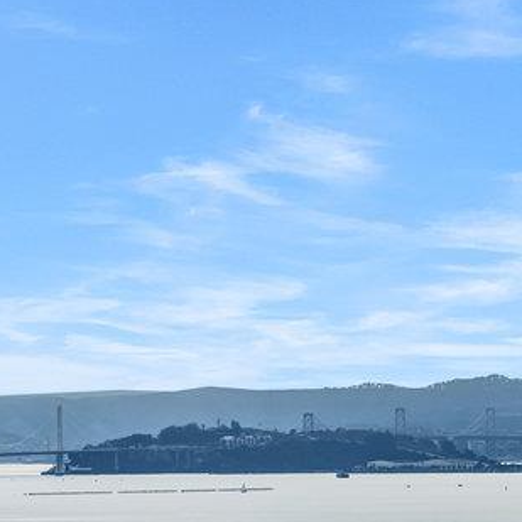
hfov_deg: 5.5
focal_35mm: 318
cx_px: 578
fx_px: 5425
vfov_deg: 5.5
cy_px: 273
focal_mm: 113
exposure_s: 1/1250
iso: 100
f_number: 6.3
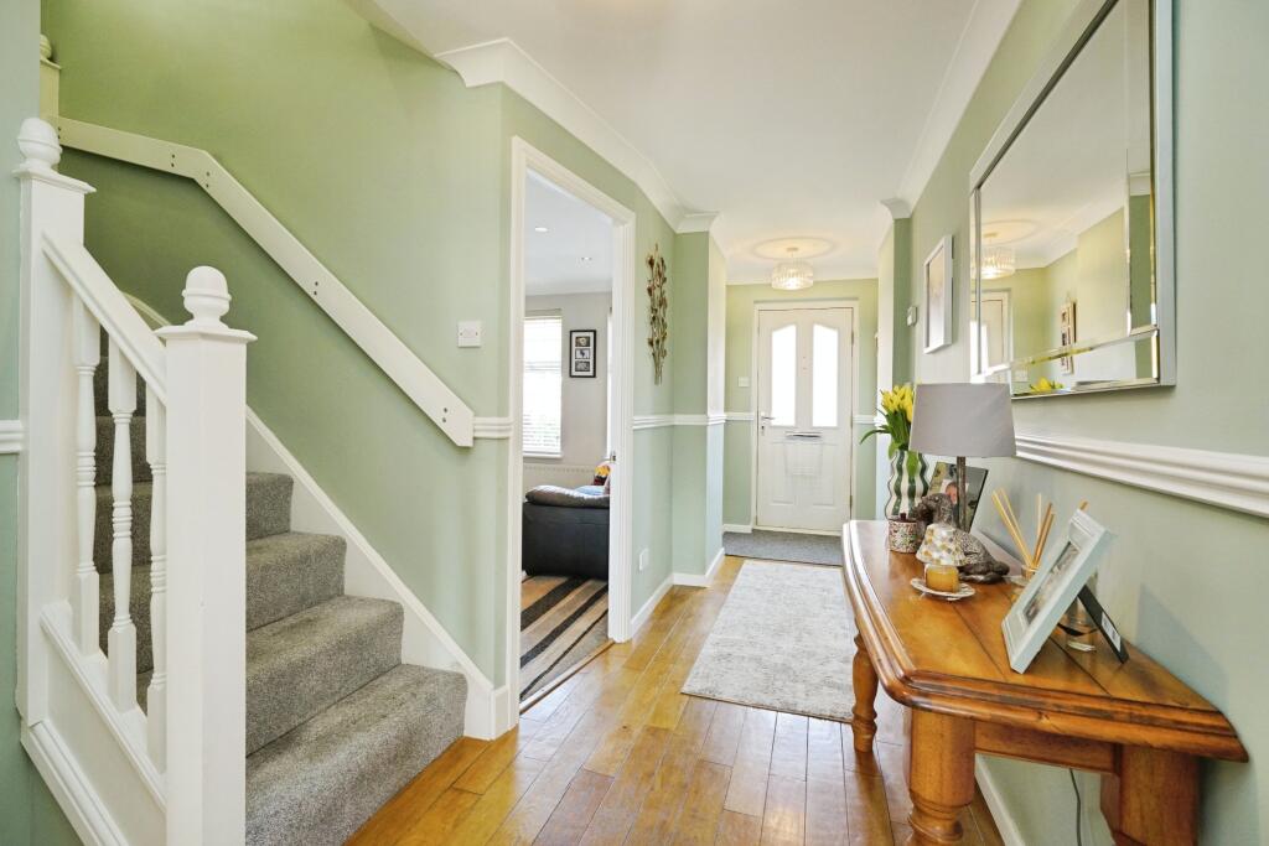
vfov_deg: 73.8
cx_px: 634
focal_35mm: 16
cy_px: 423
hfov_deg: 96.7
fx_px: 564
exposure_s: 1/60
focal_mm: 16
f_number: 7.1
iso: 2000
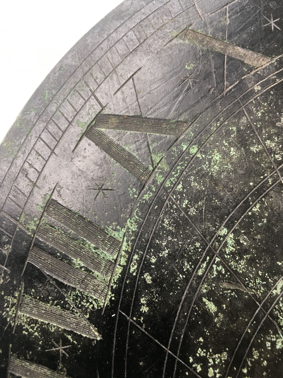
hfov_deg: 48.2
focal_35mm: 29
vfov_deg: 61.7
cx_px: 142
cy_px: 189
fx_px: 316
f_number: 2.2
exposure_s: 1/33
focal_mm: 4.15
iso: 40
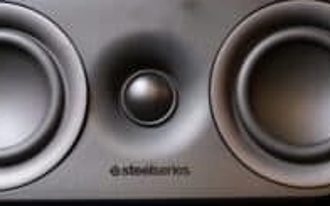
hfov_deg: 32.5
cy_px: 122
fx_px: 566
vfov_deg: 20.6
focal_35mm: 63
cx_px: 158
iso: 1600
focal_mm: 20.6
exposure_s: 1/15
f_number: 8
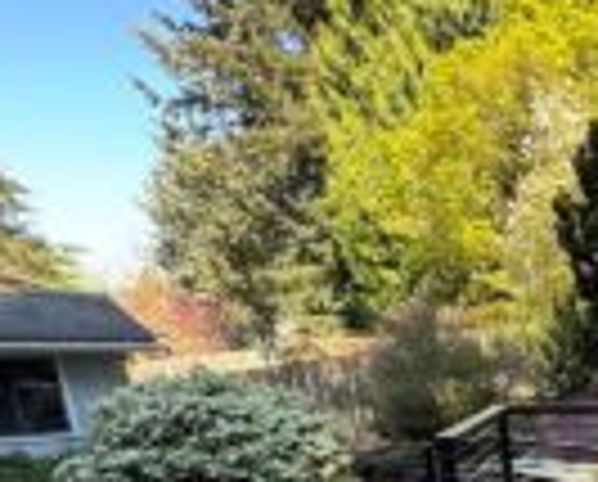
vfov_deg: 31.6
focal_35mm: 41
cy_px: 554
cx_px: 787
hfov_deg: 32.7
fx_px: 727
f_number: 2.2
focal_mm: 2.22
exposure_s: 1/99
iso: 64
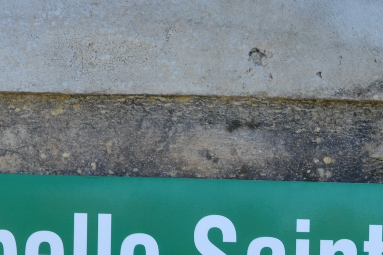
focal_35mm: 142
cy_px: 421
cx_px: 402
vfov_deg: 9.3
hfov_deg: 14.2
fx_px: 1511
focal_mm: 28
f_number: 6.3
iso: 200
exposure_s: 1/200
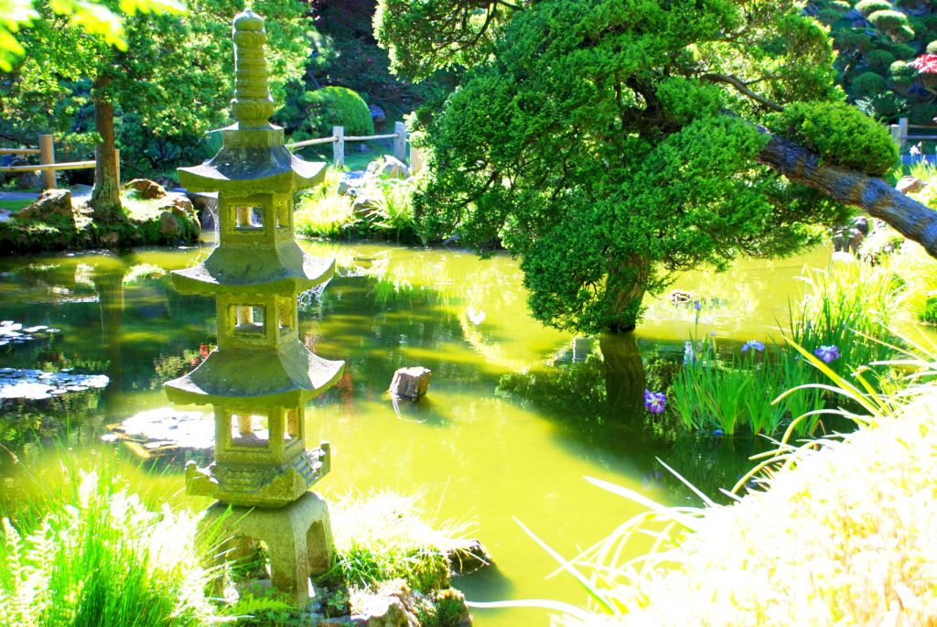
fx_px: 1485
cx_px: 468
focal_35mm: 57
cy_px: 314
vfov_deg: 23.8
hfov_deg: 35.0
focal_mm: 38
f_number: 4.5
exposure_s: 1/50
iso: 100
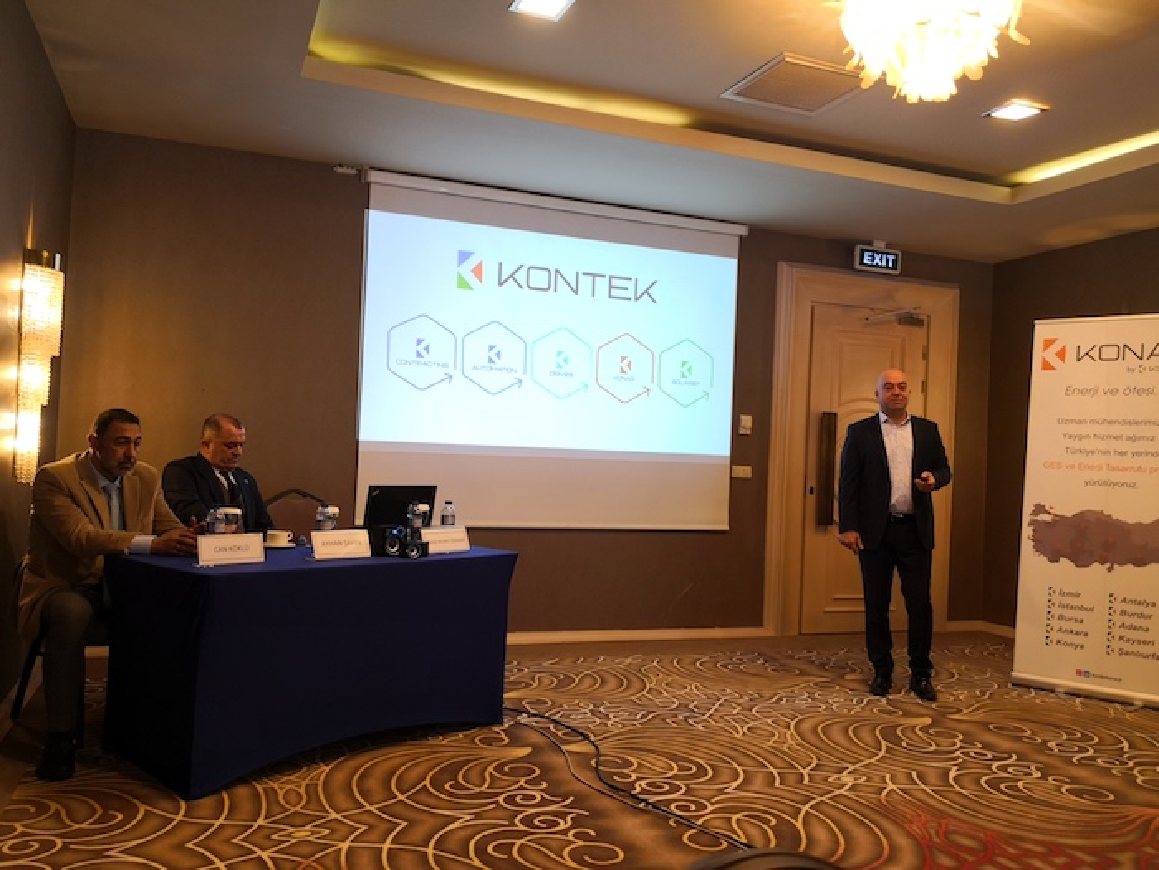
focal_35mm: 27
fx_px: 904
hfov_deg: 65.3
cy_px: 435
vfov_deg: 51.4
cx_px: 580
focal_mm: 3.95
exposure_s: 1/50
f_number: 1.6
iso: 160
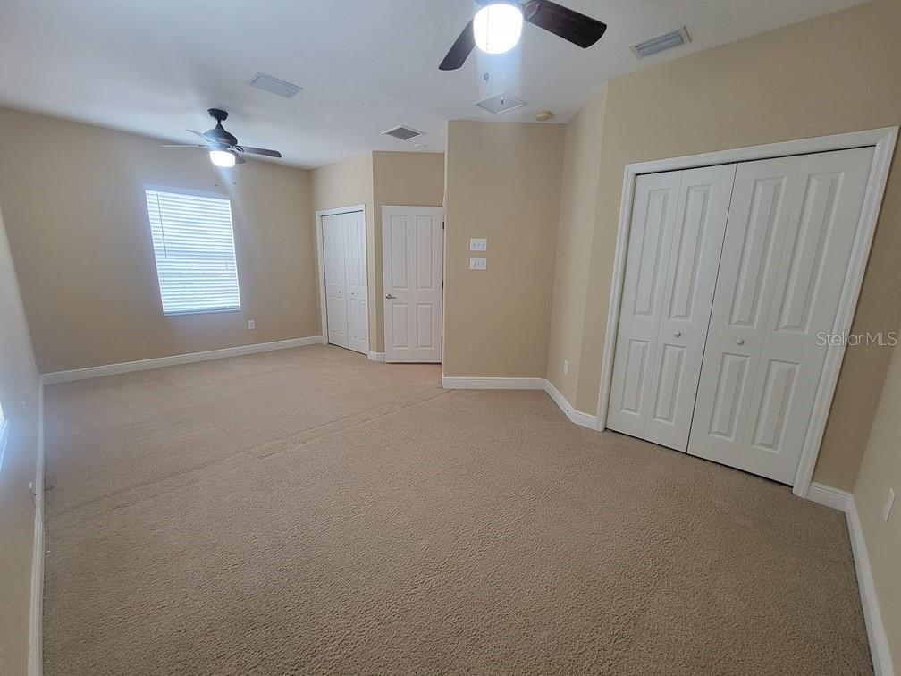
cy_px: 338
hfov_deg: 106.2
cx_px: 450
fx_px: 338
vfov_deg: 89.9
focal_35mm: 13
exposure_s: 1/60
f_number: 2.2
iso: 320
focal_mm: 2.2
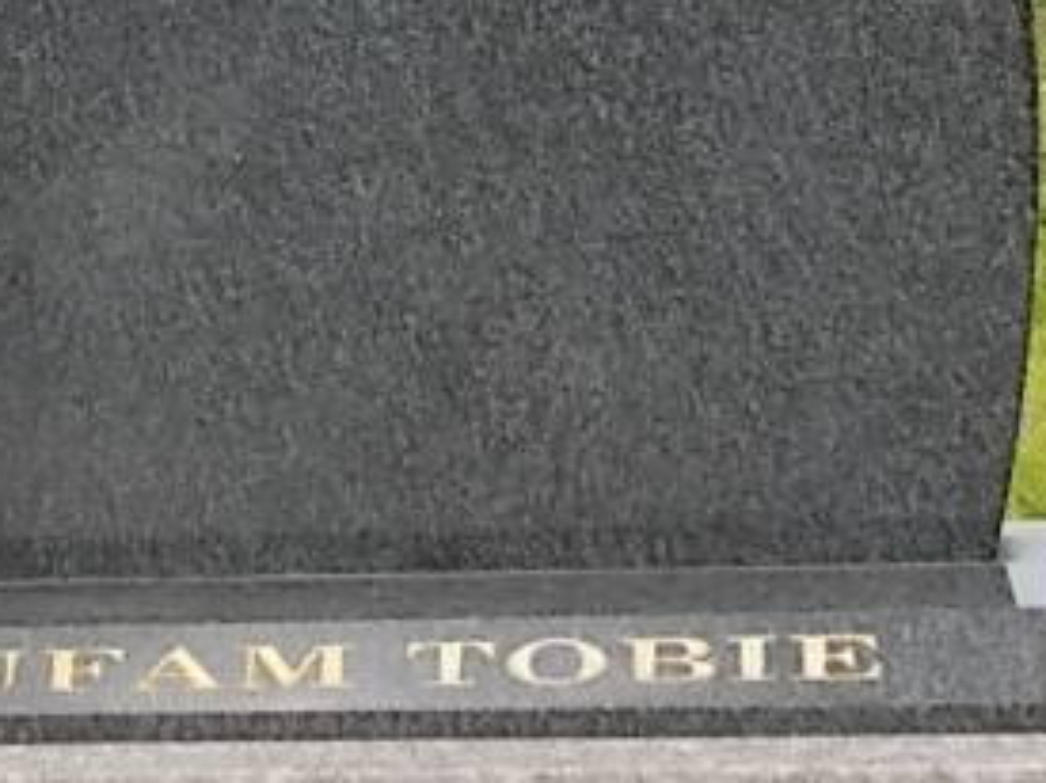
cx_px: 99
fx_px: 5769
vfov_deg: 7.7
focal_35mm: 191
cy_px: -95
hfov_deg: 10.3
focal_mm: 11.6
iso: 80
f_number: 4.8
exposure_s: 1/125
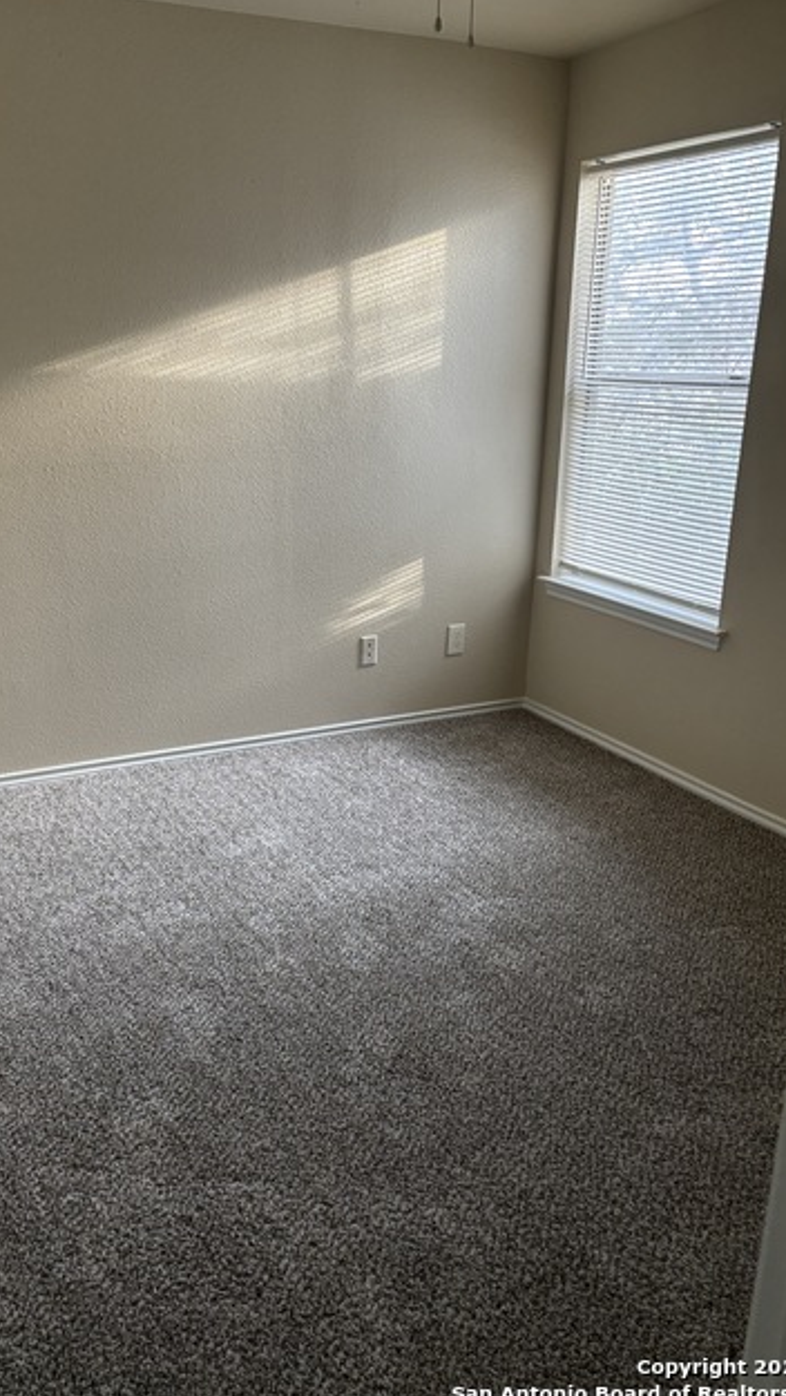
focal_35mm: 29
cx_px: 279
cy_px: 692
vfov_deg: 66.0
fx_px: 1073
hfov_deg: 39.9
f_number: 1.6
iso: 160
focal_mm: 5.96
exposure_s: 1/60
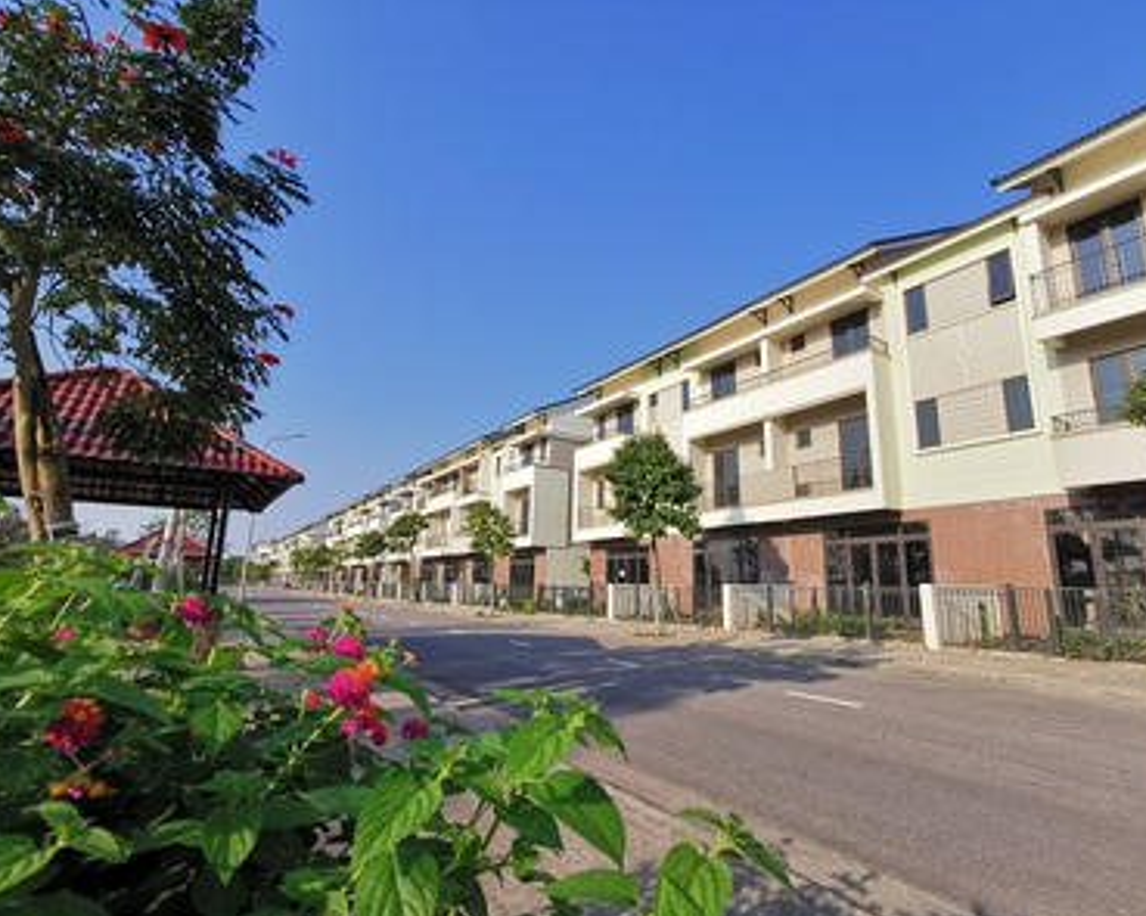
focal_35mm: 18
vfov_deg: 73.8
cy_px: 460
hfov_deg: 86.3
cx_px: 609
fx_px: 610
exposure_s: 1/1312
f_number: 2.2
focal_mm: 2.26
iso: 50
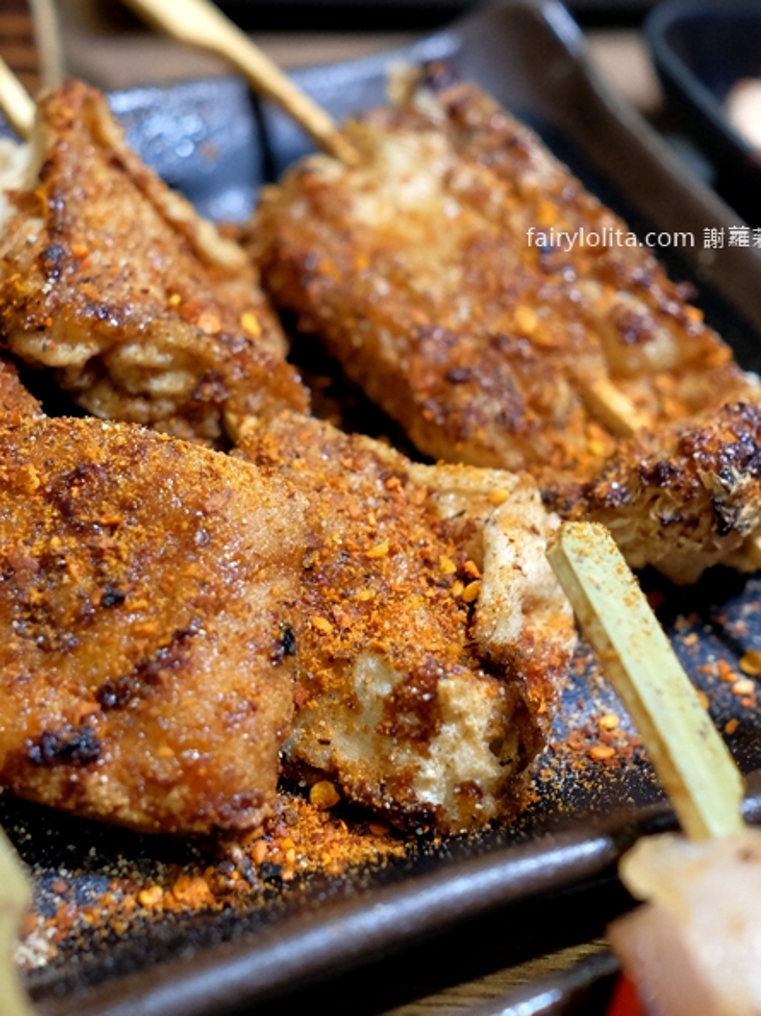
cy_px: 511
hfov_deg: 28.0
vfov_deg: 37.5
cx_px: 157
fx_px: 1496
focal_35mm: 51
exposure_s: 1/200
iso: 2500
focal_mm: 23
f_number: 2.8
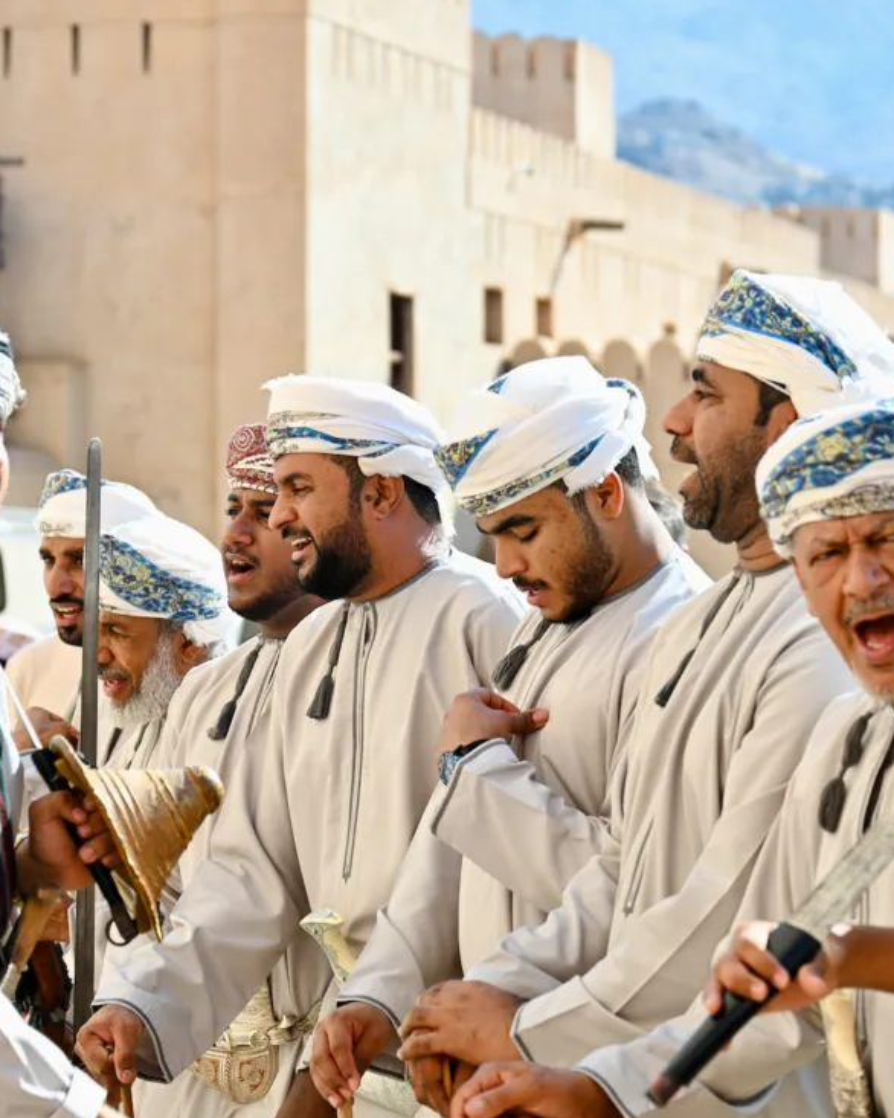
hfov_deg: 11.8
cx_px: 399
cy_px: 750
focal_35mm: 131
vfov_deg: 14.7
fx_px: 4334
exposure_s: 1/250
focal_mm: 93
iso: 140
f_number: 6.3
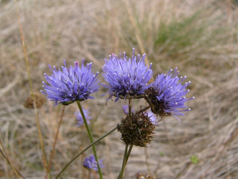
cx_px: 119
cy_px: 90
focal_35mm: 36
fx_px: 248
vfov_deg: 39.7
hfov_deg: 51.4
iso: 50
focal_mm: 6
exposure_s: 1/160
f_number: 4
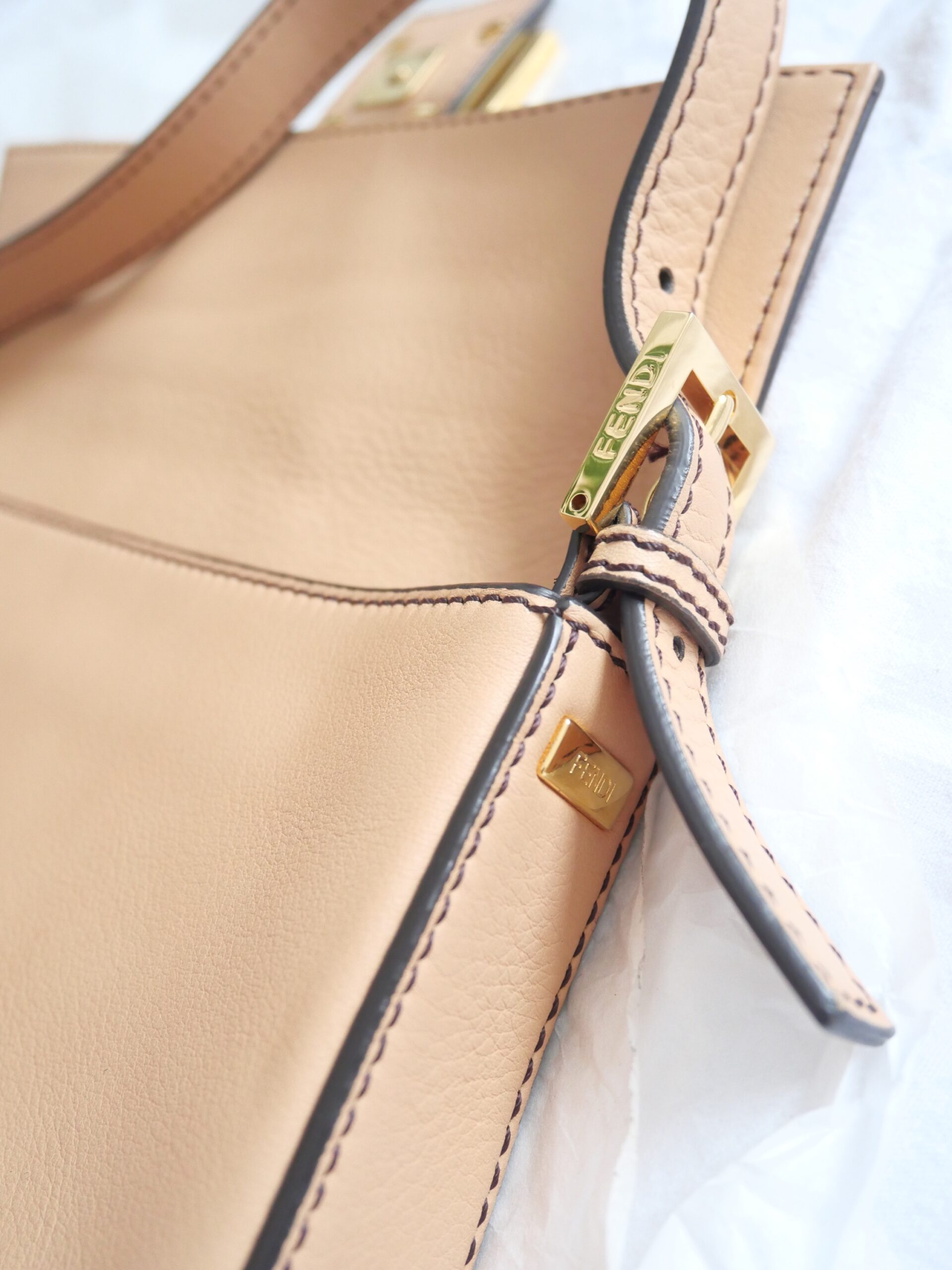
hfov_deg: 46.8
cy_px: 635
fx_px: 1100
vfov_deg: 60.0
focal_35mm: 30
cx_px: 476
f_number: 3.7
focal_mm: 15
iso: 1600
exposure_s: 1/60
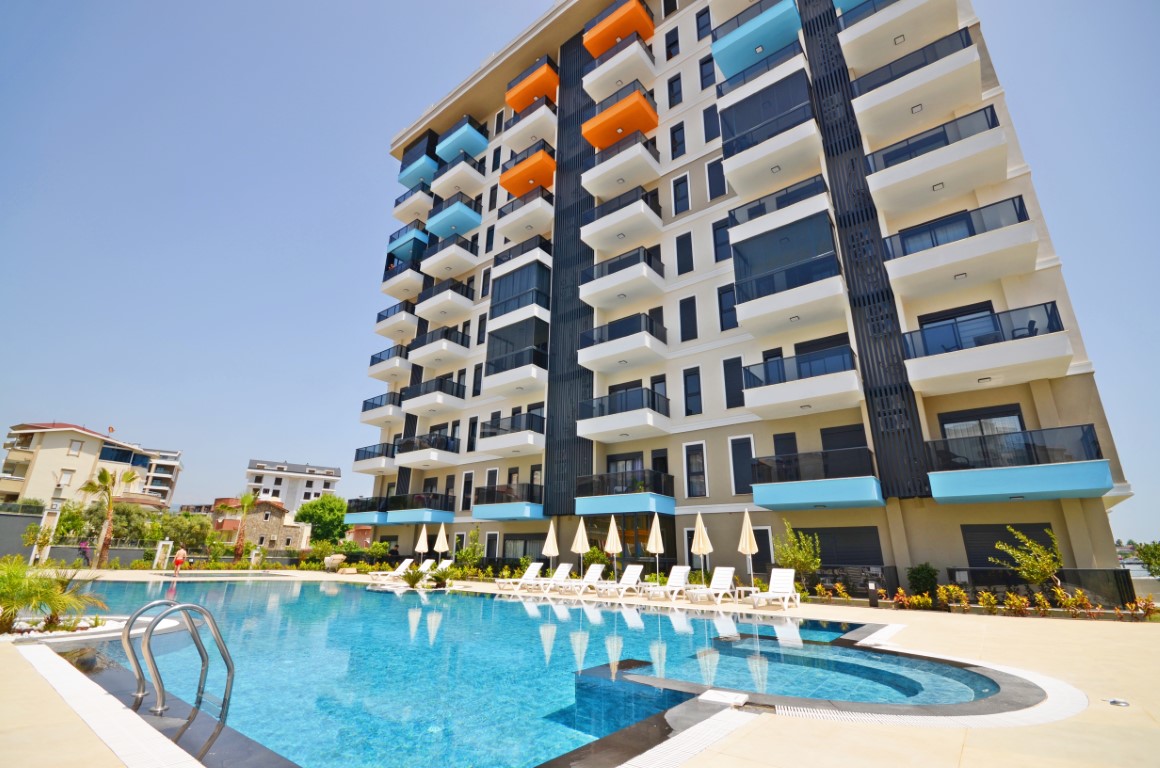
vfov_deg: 77.1
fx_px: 482
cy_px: 384
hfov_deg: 100.5
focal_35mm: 15
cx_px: 580
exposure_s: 1/250
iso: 100
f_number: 9
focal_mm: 10
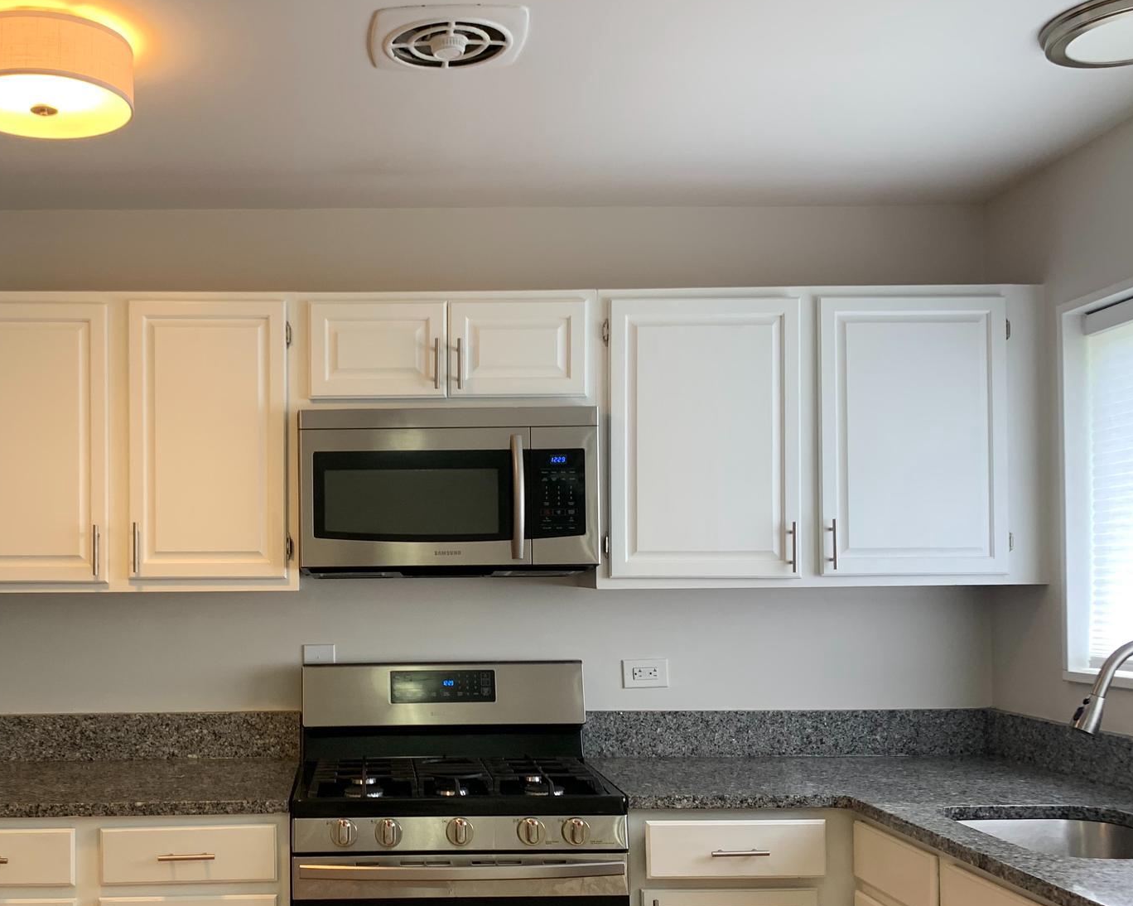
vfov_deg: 38.9
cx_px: 360
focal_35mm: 38
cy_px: 572
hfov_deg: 47.0
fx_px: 1274
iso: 64
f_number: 1.8
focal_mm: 4.25
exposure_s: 1/60
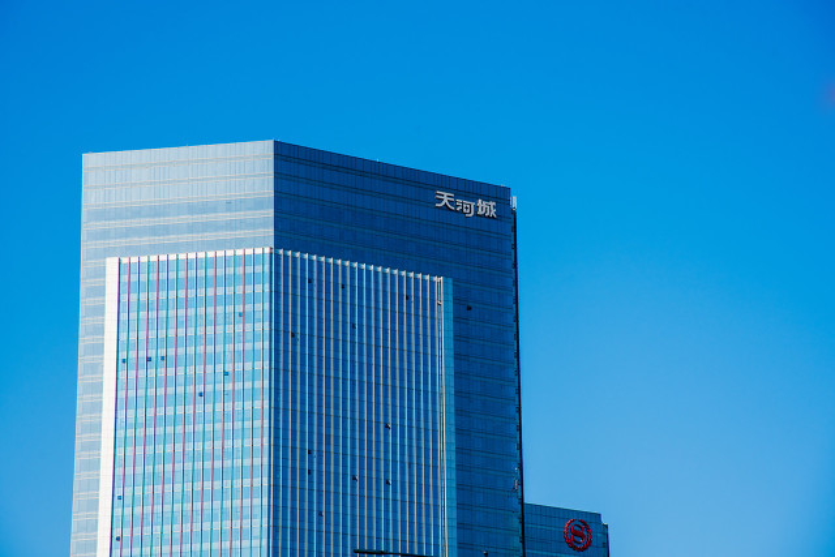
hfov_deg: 17.1
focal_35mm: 120
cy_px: 278
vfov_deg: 11.4
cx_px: 418
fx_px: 2784
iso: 100
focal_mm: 120
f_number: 7.1
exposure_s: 1/640
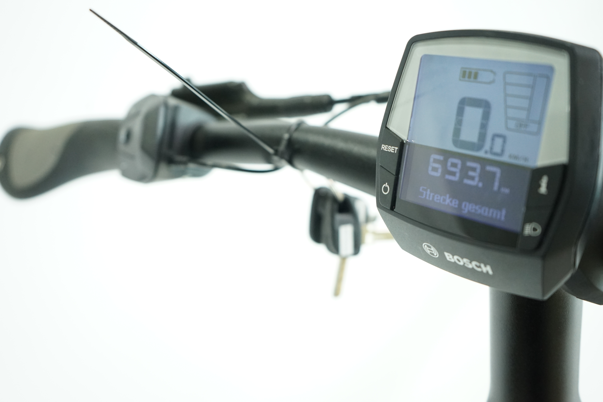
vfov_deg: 34.2
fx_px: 653
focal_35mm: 39
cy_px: 201
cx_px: 302
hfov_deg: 49.6
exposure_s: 1/200
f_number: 4
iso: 2500
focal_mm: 39
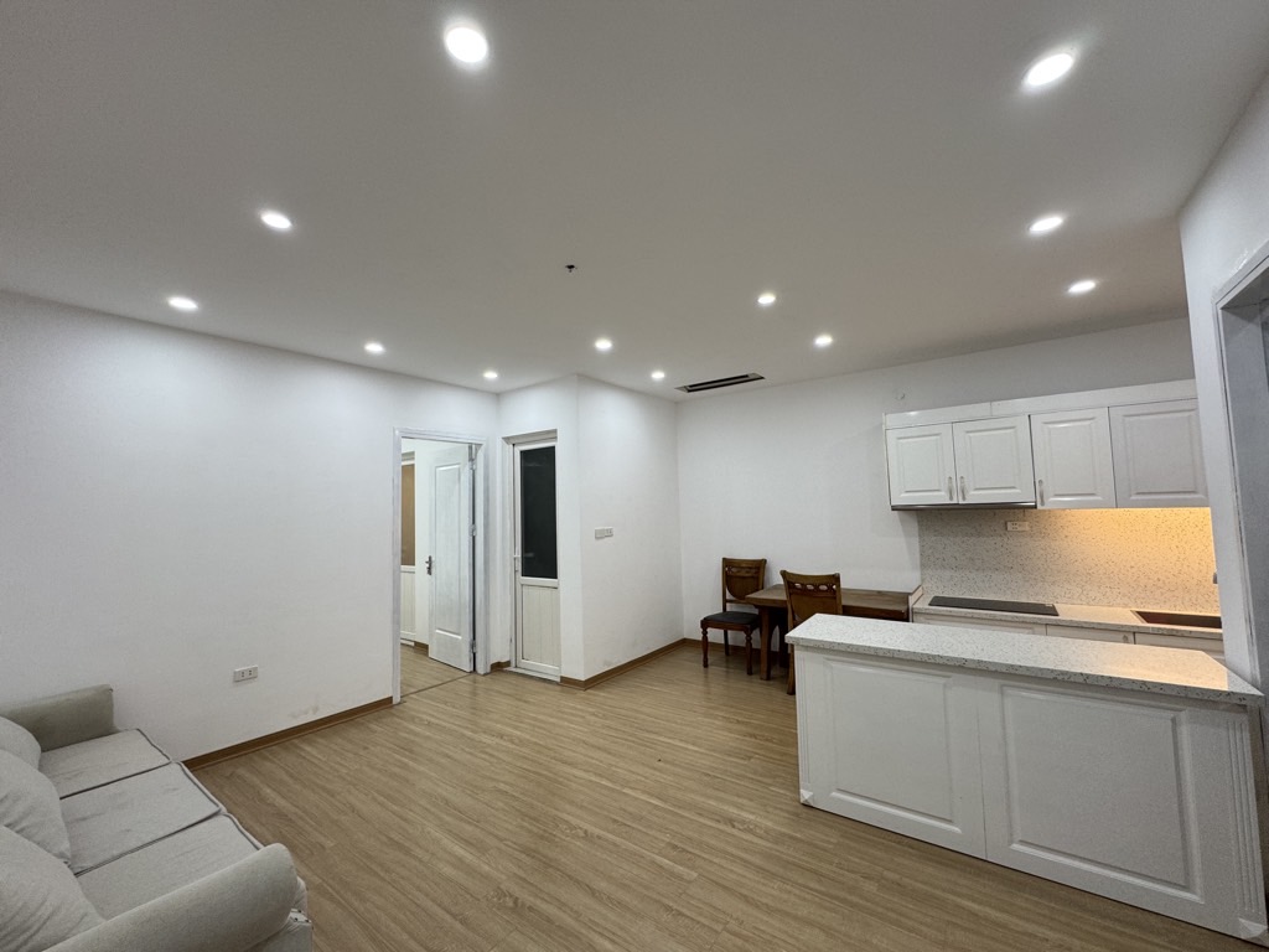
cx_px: 634
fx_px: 513
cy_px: 476
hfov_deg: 102.1
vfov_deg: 85.7
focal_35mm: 14
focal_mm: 2.22
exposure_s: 1/100
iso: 100
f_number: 2.2
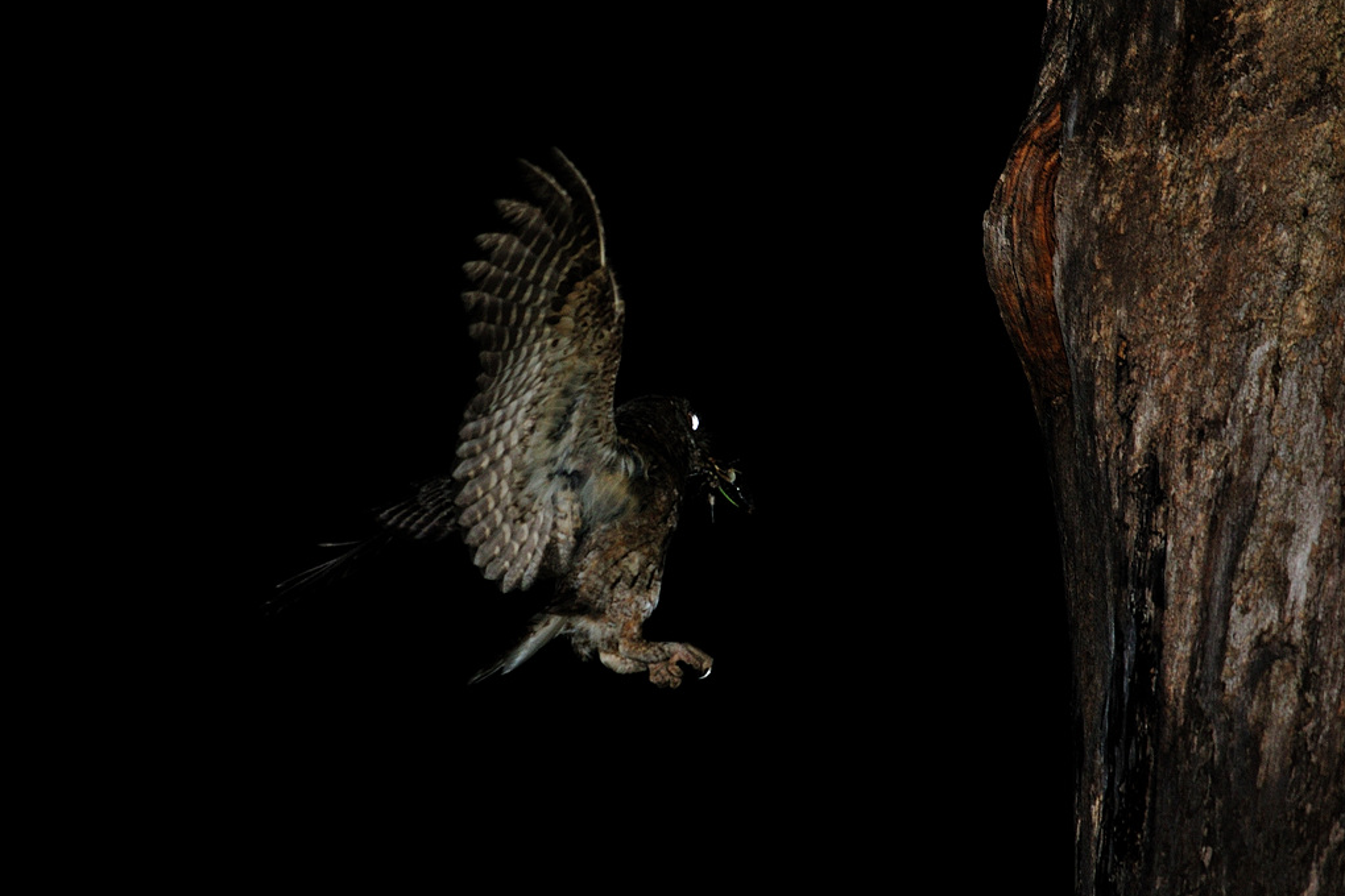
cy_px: 449
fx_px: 16886
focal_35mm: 452
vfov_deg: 3.0
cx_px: 674
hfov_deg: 4.6
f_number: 5.6
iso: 400
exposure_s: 1/160
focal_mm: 300
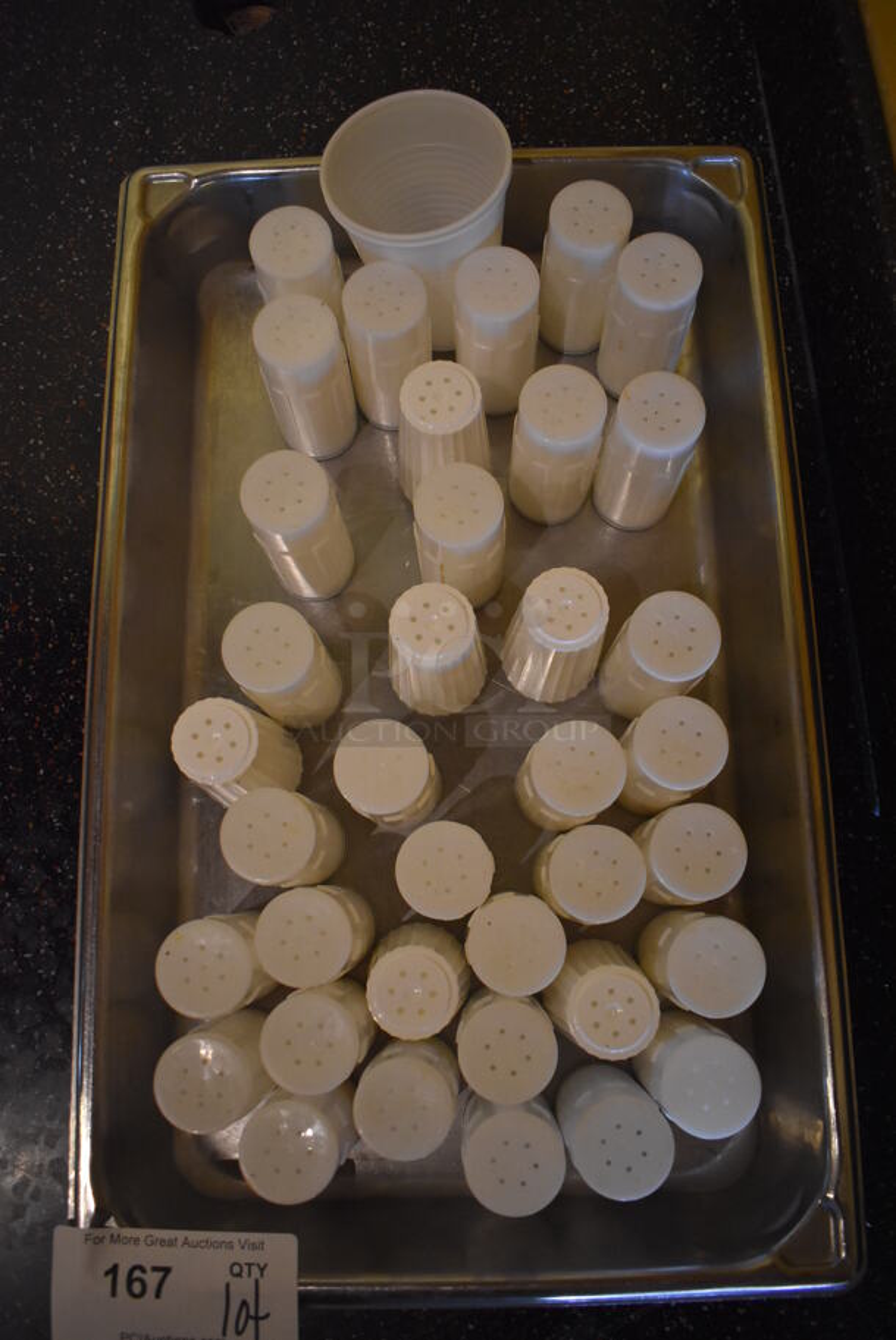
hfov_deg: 48.0
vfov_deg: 67.3
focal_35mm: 27
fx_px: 1006
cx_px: 448
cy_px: 670
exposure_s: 1/125
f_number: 3.5
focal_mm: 18
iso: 2500
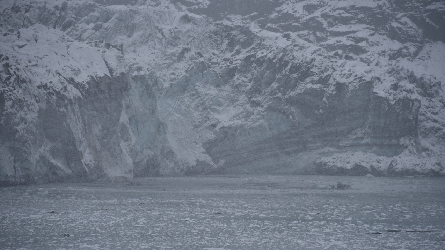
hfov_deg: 10.8
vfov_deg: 6.1
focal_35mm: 200
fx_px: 2360
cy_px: 148
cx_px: 222
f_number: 5.6
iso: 180
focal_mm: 190
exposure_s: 1/400
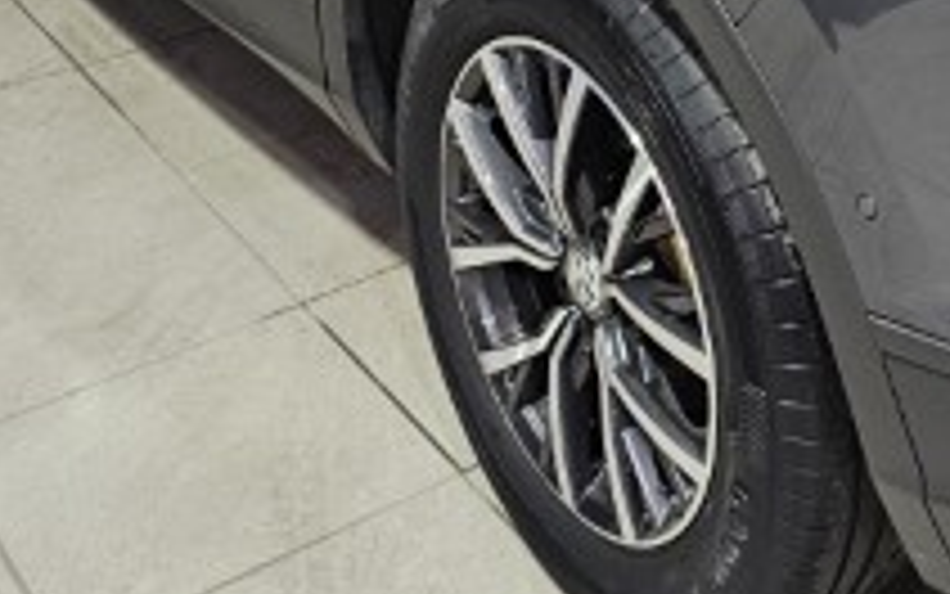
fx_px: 1916
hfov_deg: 26.5
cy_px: -270
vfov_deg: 16.3
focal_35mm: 74
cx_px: 927
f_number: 1.7
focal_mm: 6.3
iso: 200
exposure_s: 1/100
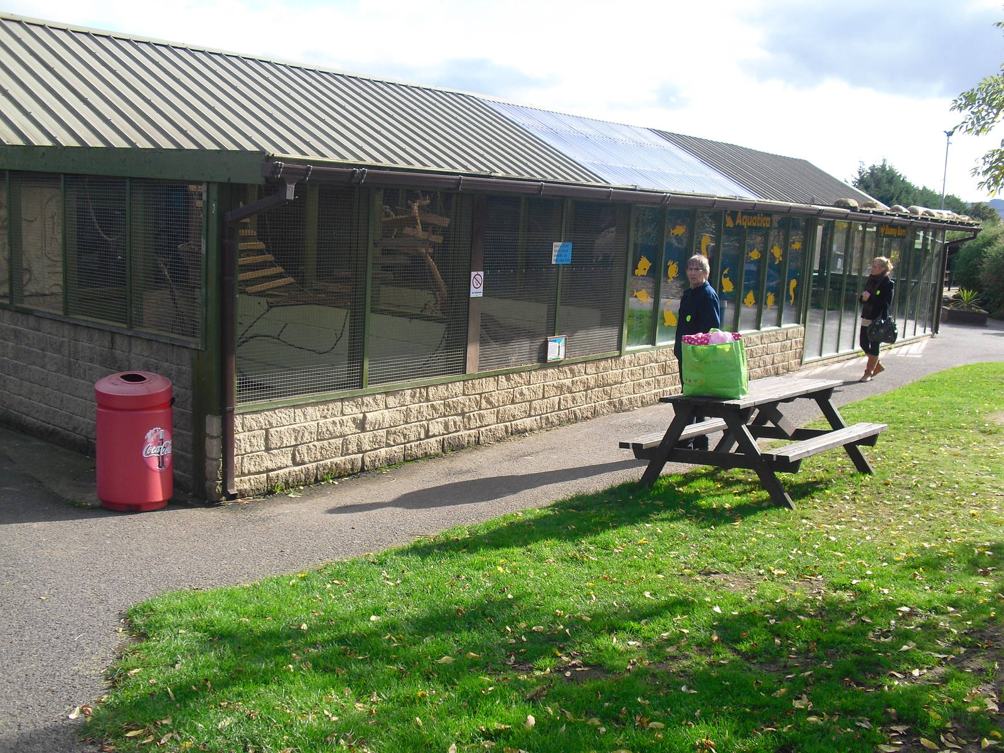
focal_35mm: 36
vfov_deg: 39.7
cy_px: 376
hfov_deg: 51.4
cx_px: 502
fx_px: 1044
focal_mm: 6.3
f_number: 7.8
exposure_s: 1/100
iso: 100
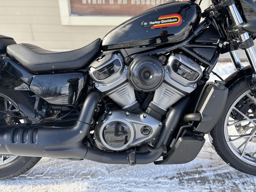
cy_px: 96
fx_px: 192
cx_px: 128
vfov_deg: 53.1
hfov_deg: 67.3
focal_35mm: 26
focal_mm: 5.96
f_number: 1.6
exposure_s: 1/486
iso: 50
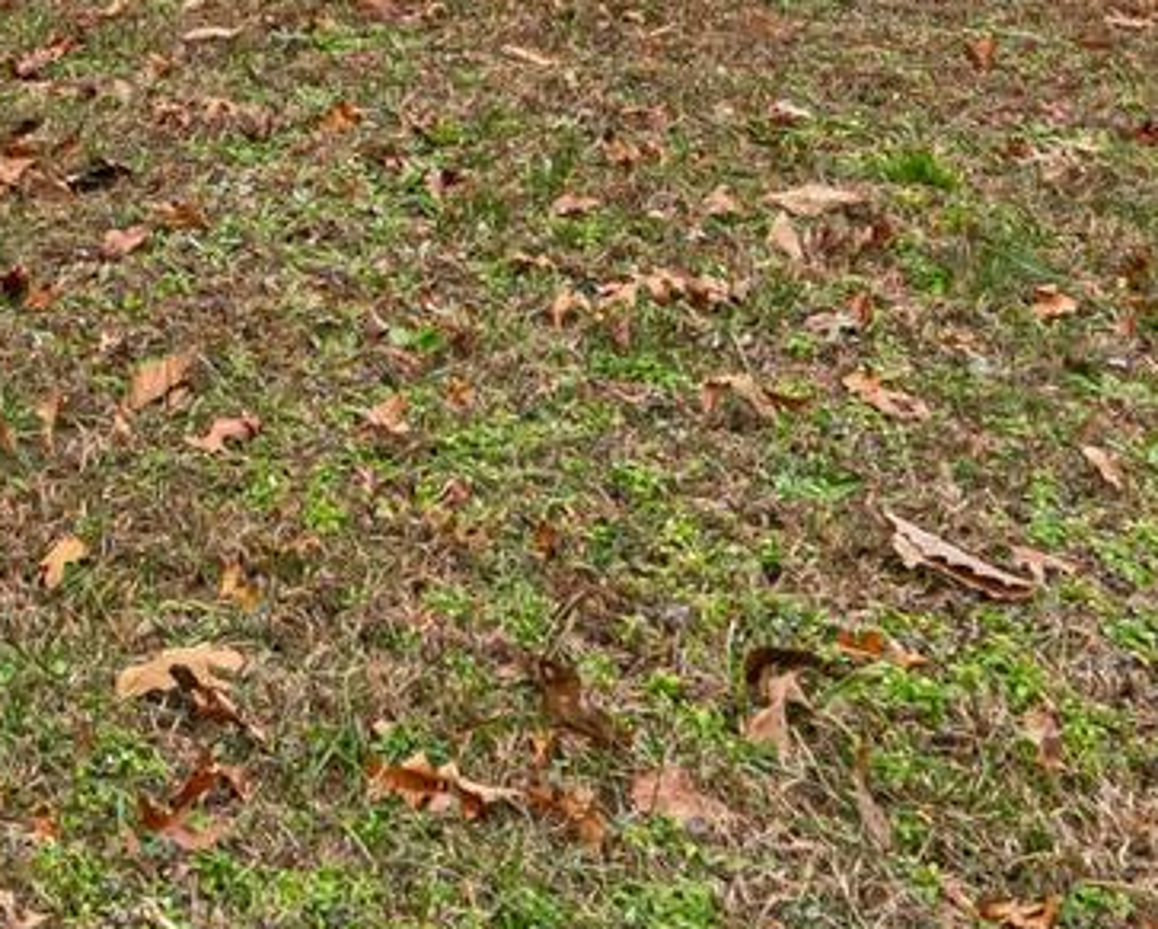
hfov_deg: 26.5
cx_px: -38
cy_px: -559
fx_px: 2298
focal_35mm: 67
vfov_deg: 19.2
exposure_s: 1/40
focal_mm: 18
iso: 100
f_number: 8
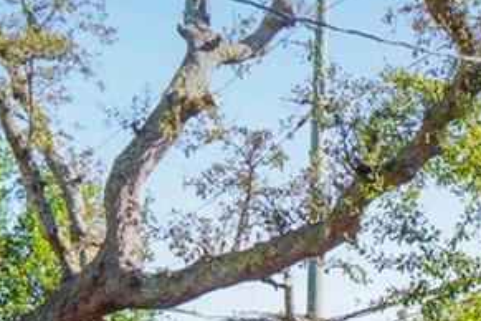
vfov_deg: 12.5
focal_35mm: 99
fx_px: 1323
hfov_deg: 18.1
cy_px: 604
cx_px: 741
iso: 100
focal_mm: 12
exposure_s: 1/200
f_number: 5
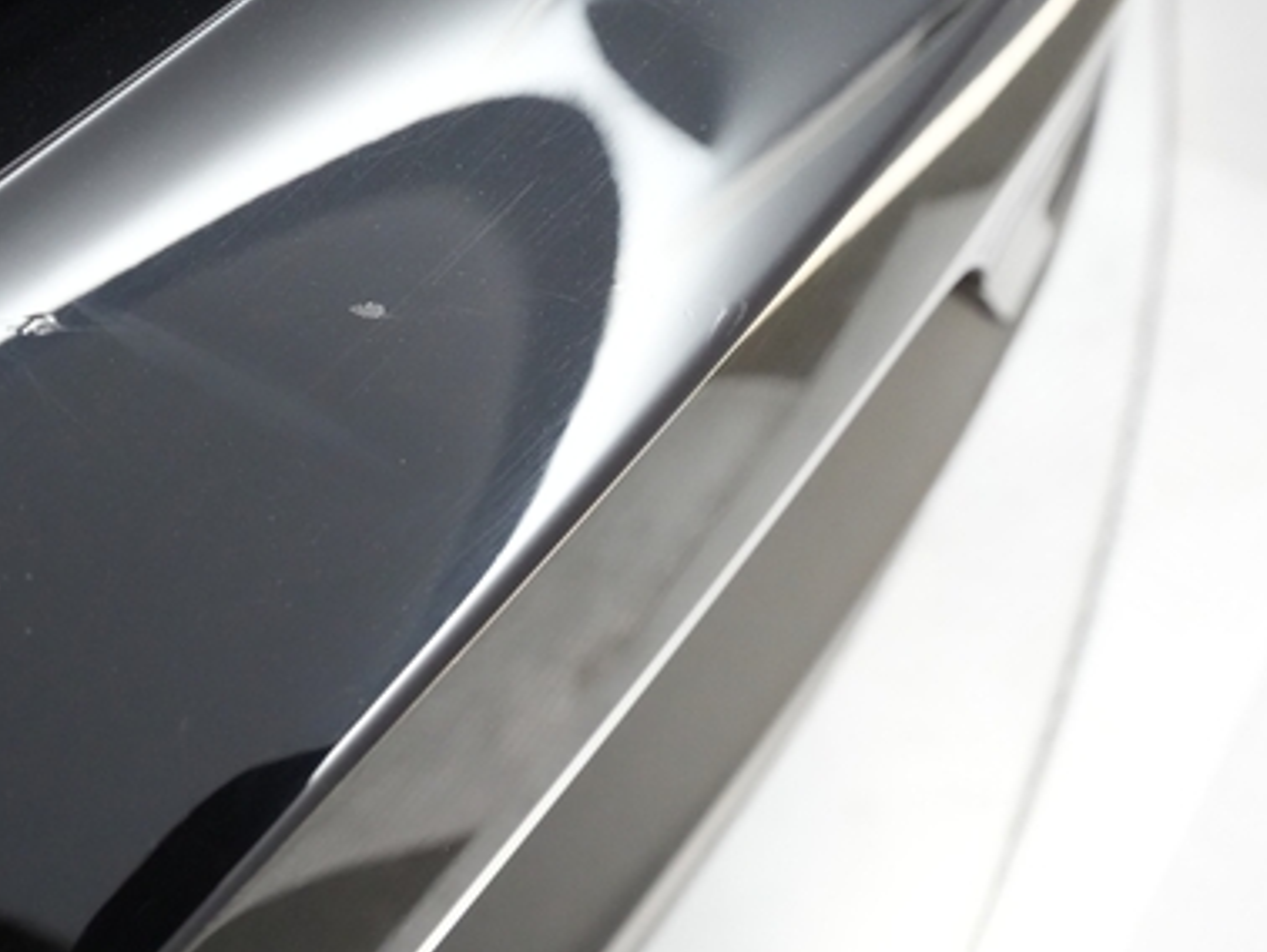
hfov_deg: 47.8
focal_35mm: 39
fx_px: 1428
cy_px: 456
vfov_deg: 36.9
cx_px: 644
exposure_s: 1/200
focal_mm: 24
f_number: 5
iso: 10000
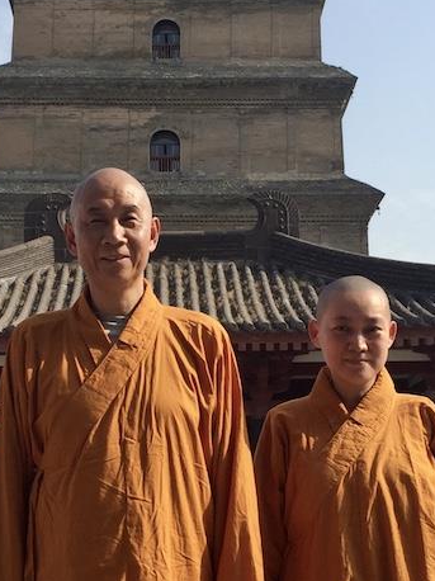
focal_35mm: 76
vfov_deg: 25.6
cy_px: 362
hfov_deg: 19.3
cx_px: 148
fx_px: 1275
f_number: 2.2
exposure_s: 1/1647
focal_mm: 4.15
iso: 32
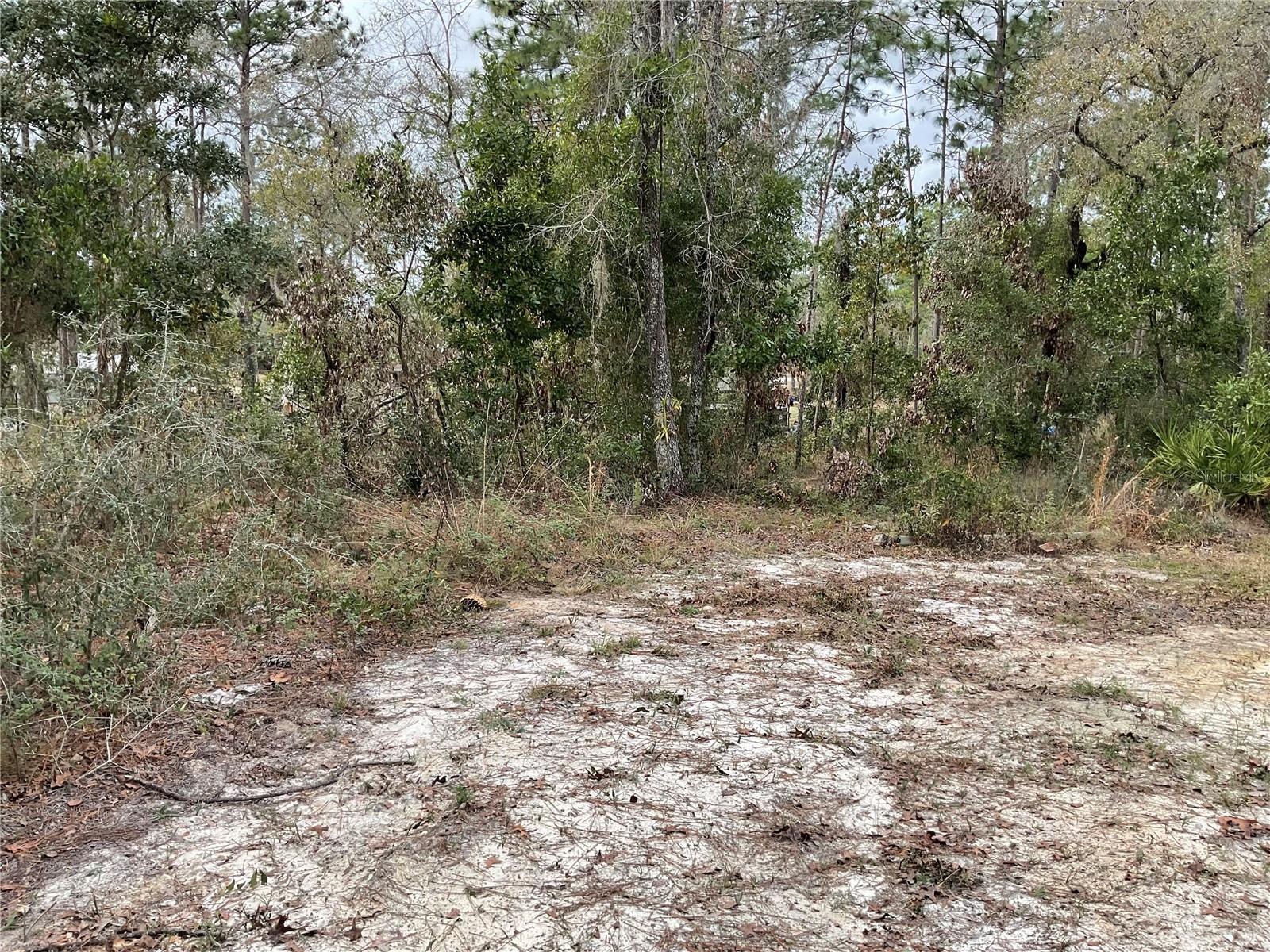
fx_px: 1064
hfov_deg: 61.7
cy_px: 476
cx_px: 635
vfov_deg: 48.2
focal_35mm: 29
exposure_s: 1/391
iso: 16
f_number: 1.8
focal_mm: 3
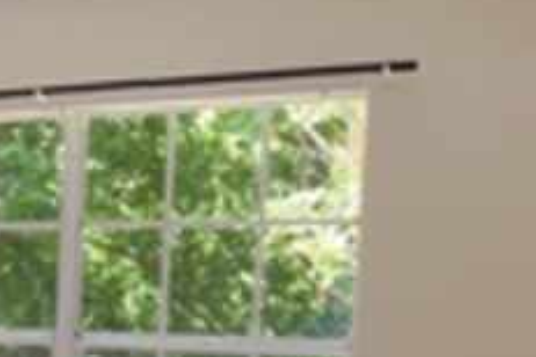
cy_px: 452
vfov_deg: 15.7
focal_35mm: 83
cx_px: -278
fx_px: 1236
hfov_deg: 20.7
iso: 640
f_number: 5.6
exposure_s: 1/125
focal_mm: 10
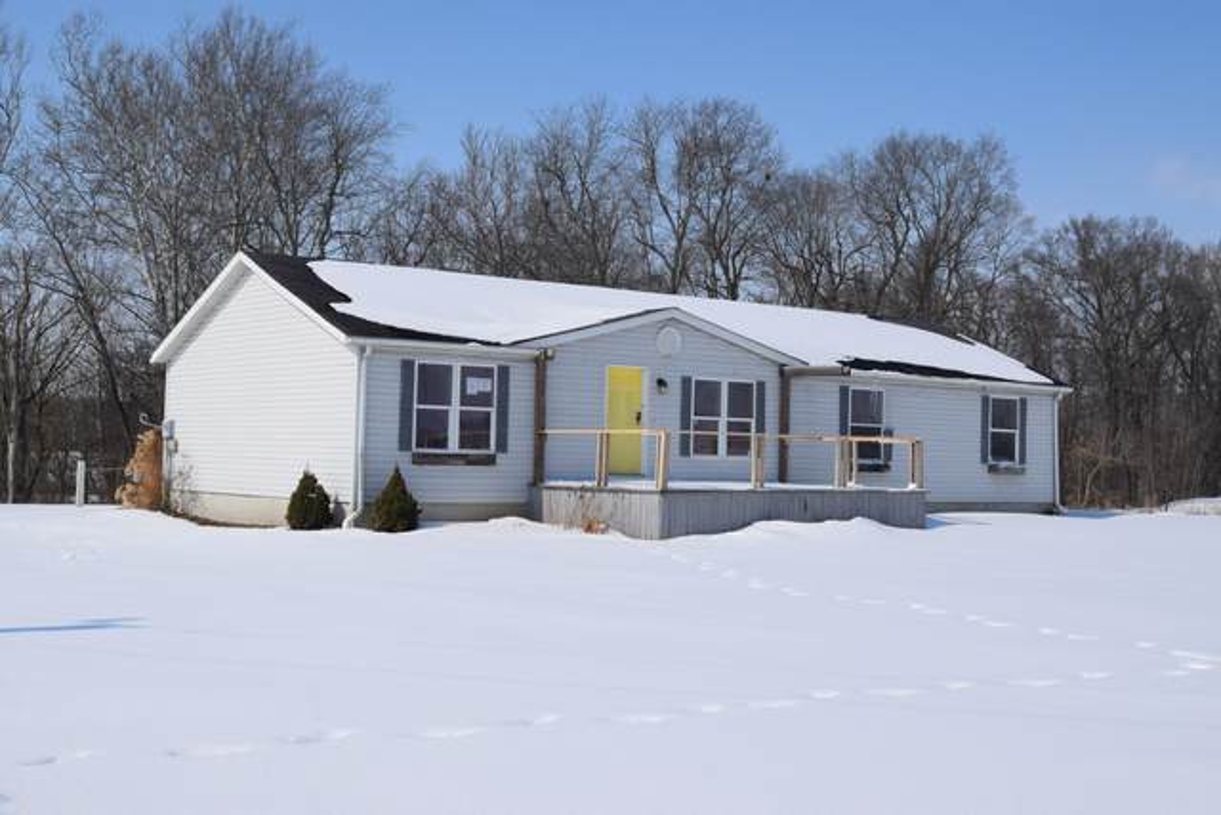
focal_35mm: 46
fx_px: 1577
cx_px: 610
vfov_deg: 29.0
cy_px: 408
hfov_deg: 42.3
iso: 200
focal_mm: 31
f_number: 13
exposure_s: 1/640
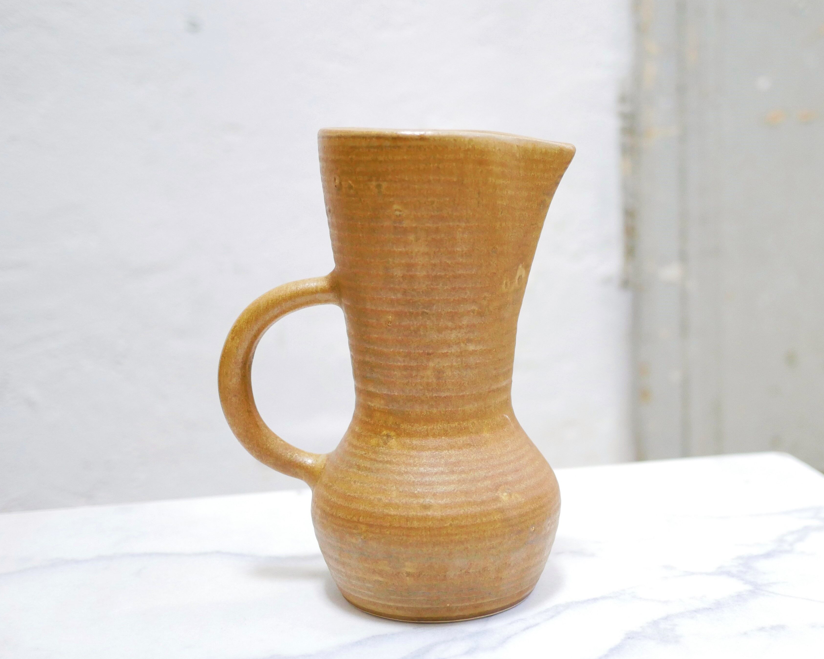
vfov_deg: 28.6
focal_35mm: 53
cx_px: 529
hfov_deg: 35.1
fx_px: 1292
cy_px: 320
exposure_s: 1/60
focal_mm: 20
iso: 1250
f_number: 1.7
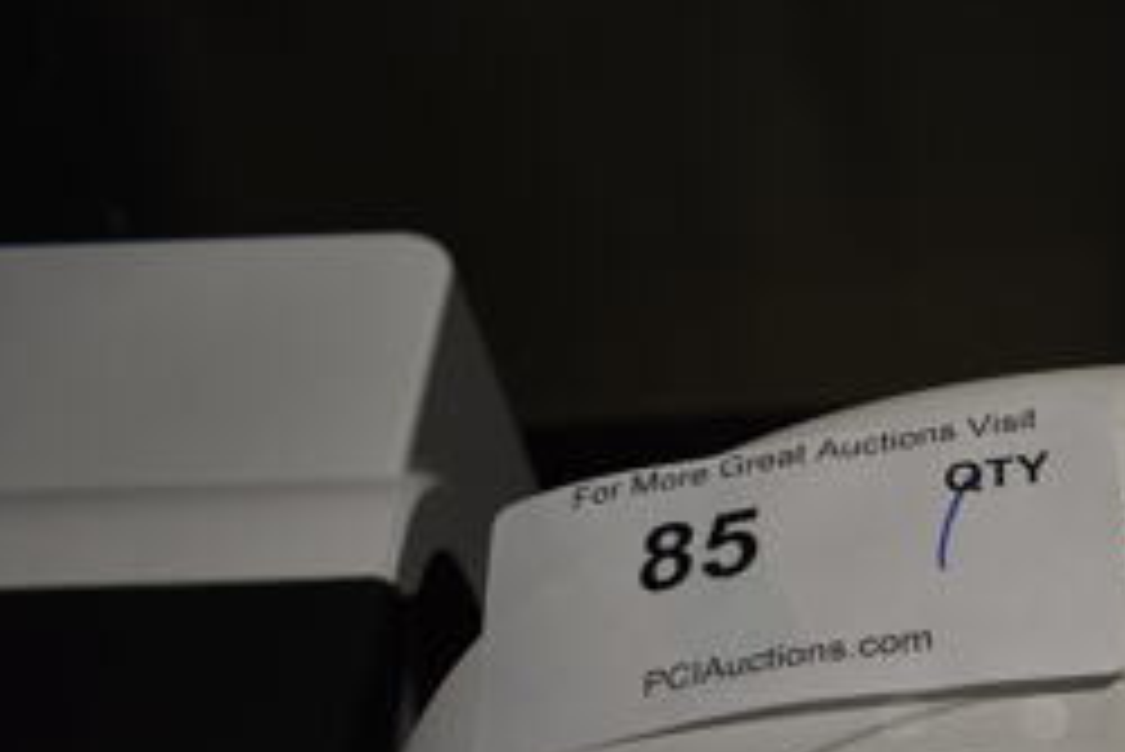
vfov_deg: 19.4
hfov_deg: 28.2
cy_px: 901
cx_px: 1184
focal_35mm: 66
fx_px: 2064
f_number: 3.5
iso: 100
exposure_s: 1/30
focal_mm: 18
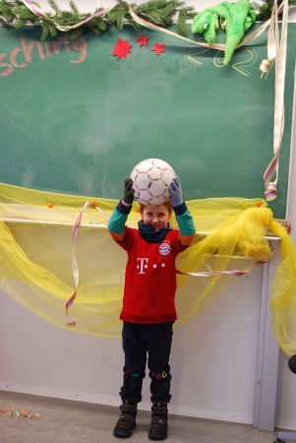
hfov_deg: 23.8
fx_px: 701
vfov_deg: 35.0
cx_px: 148
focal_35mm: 57
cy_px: 222
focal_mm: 38
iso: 250
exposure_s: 1/30
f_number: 4.8
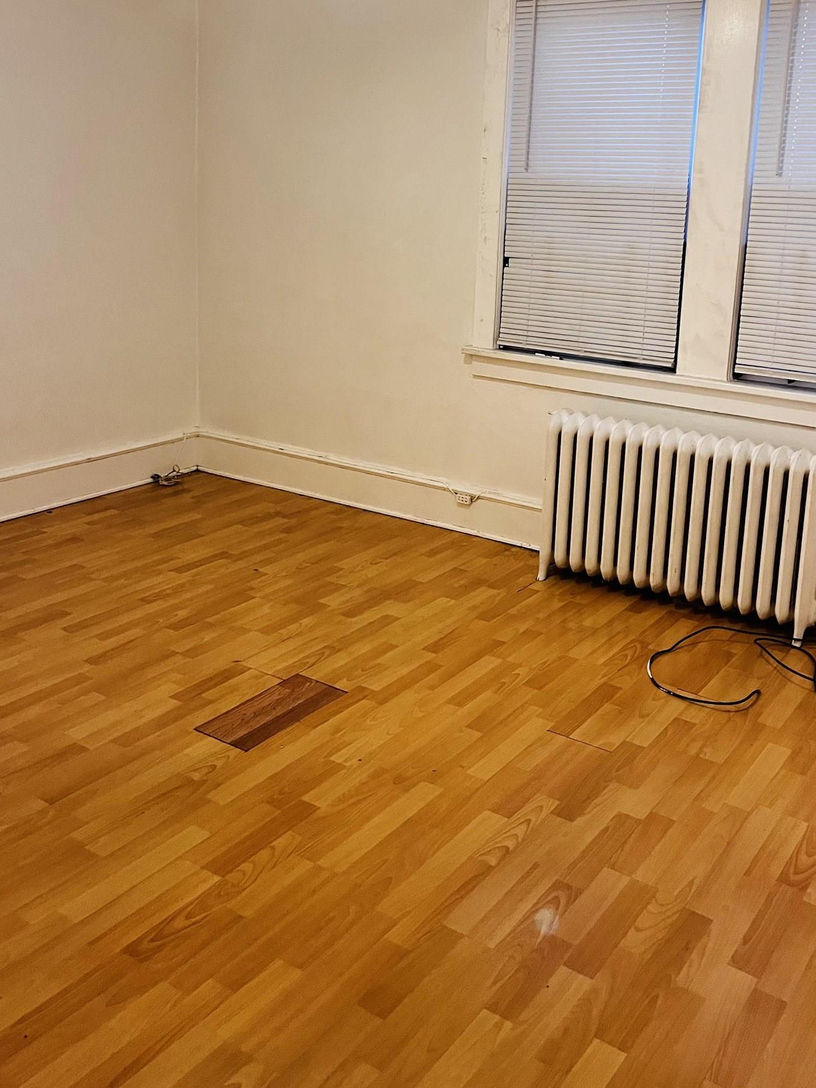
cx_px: 438
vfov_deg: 53.2
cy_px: 391
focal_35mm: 34
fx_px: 1069
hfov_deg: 41.8
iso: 400
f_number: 1.6
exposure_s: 1/60
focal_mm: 5.1
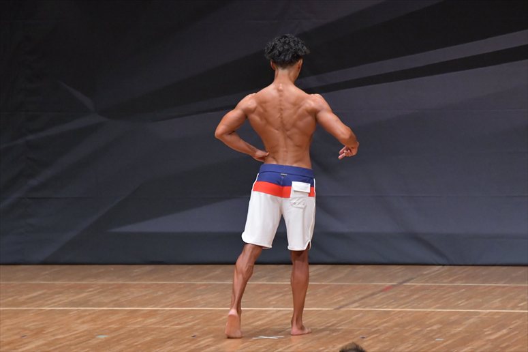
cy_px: 176
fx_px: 4178
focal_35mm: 285
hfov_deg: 7.2
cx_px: 264
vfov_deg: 4.8
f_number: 5.6
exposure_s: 1/400
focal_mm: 190
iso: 6400
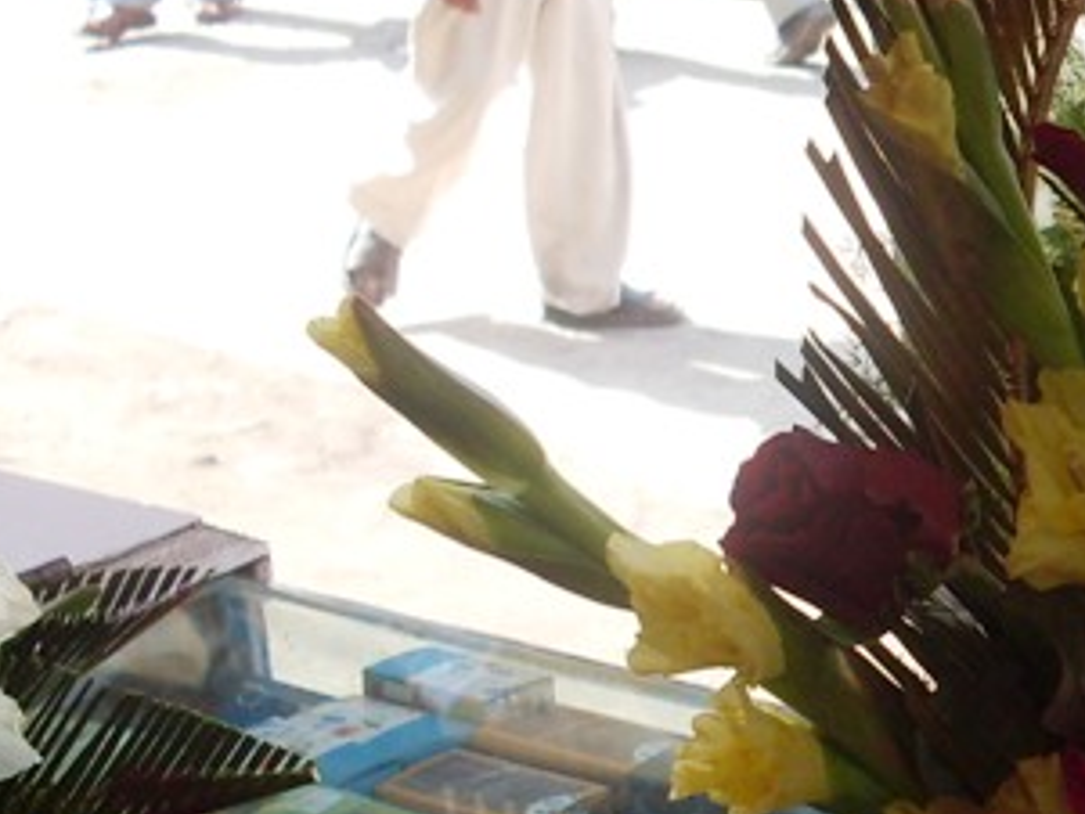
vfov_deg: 13.2
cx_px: 1514
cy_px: 627
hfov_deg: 16.4
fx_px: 3512
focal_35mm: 112
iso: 80
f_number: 2.8
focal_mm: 6.3
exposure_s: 1/180
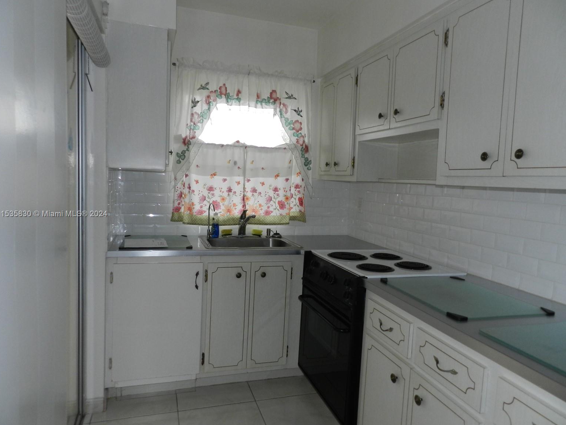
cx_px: 285
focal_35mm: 24
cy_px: 214
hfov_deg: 71.6
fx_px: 392
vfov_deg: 56.8
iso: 200
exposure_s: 1/30
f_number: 3.4
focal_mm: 4
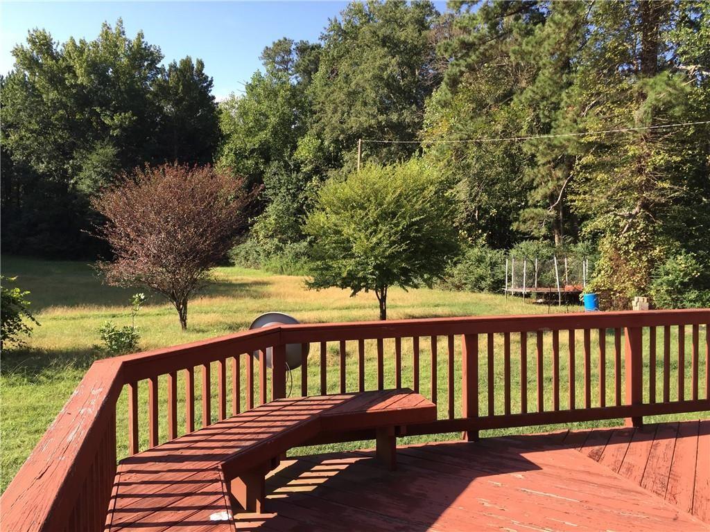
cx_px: 355
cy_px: 266
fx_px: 595
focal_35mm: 29
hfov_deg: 61.7
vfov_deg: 48.2
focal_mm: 4.15
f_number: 2.2
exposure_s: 1/542
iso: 32
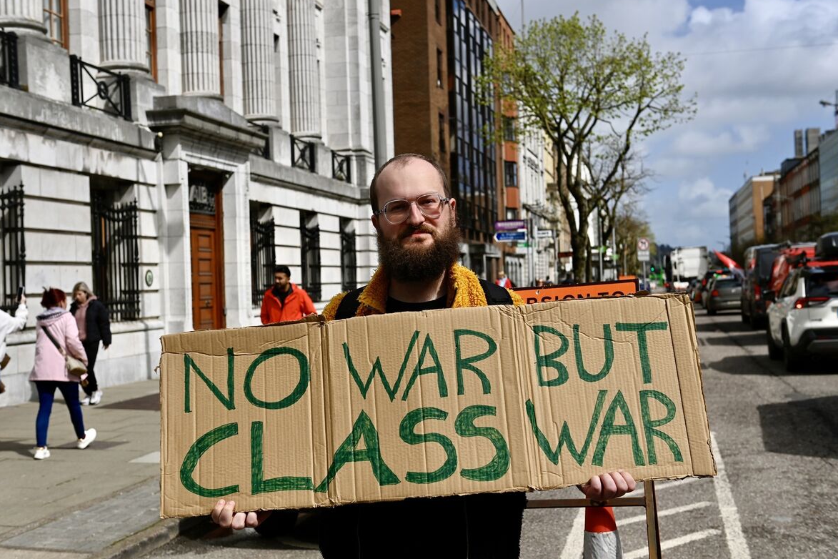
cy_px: 278
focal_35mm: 45
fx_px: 1047
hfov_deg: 43.6
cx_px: 415
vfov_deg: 29.9
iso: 100
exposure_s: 1/1000
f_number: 4
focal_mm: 44
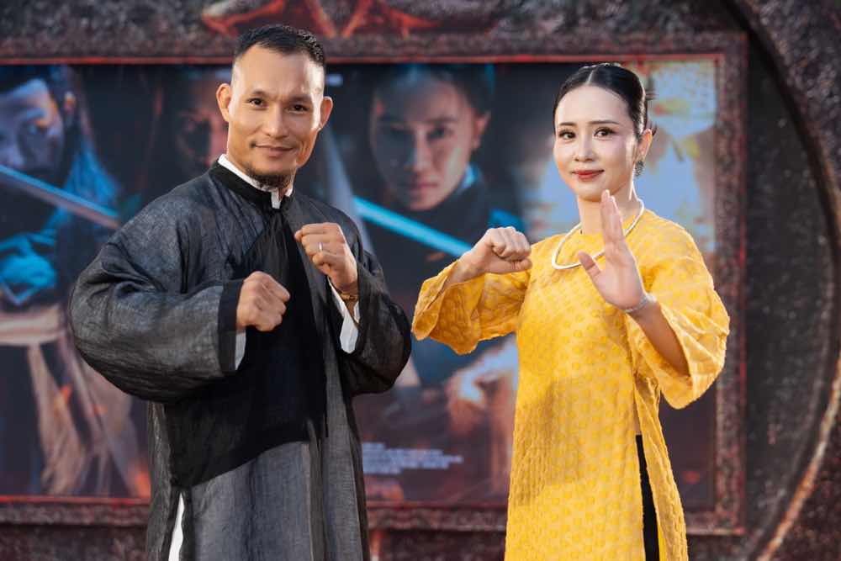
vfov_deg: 19.7
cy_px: 280
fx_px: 1612
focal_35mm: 69
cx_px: 420
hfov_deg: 29.2
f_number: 3.2
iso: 200
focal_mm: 69
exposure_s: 1/160
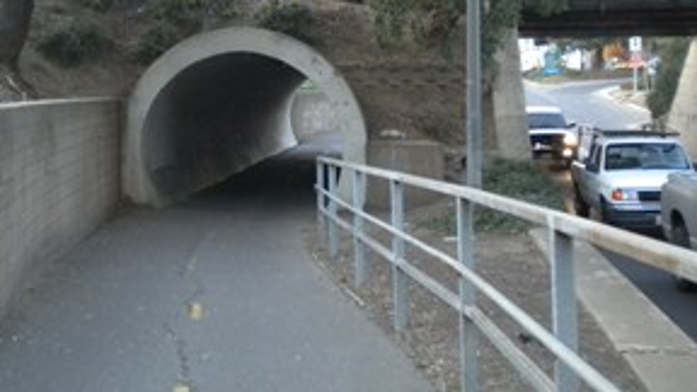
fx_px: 1146
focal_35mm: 62
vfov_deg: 19.3
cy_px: 109
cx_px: 273
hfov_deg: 33.7
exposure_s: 1/61.7
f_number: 3.5
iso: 400
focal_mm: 7.4
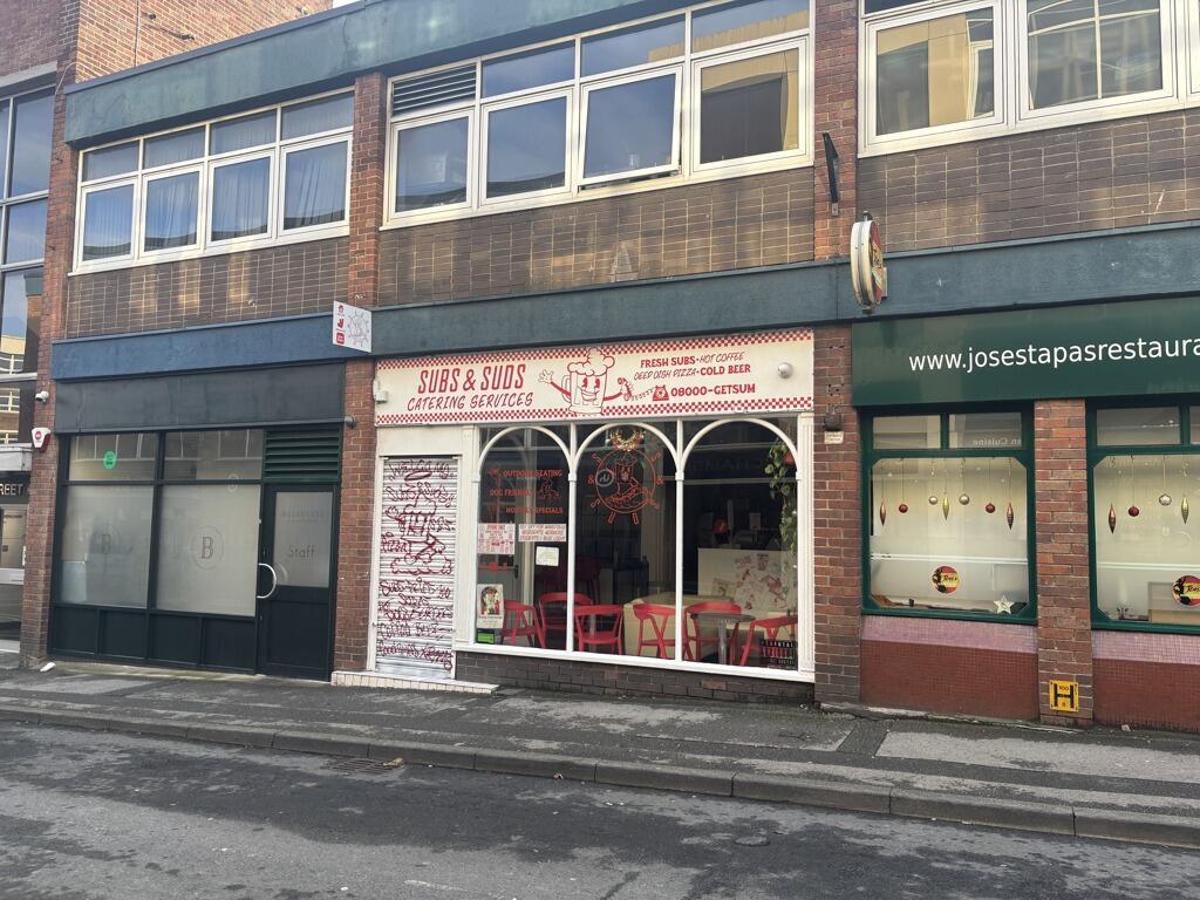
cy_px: 450
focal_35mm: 26
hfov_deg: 67.3
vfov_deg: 53.1
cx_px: 600
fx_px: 901
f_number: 1.6
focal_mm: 5.96
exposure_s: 1/202
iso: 40
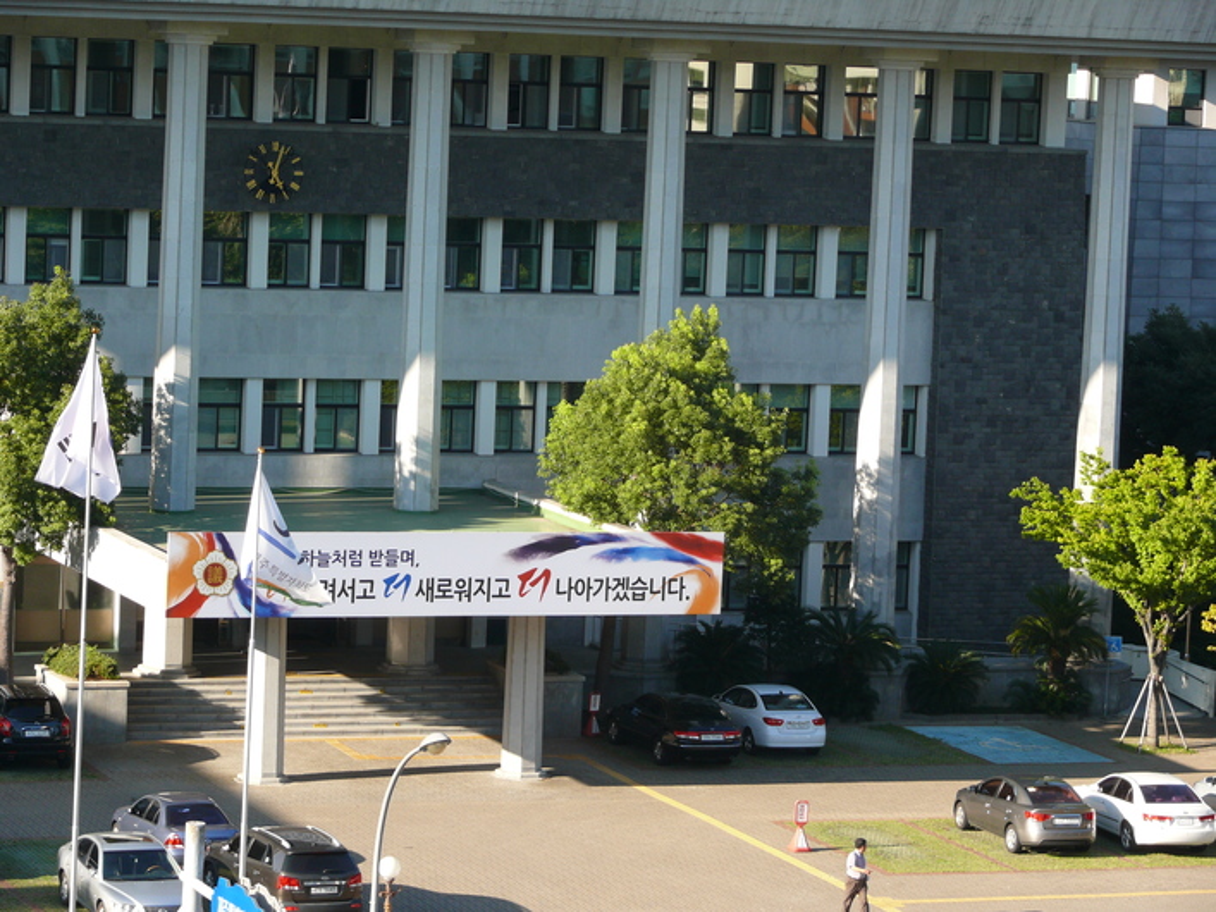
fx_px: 4601
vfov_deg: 11.3
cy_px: 456
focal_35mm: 131
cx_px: 608
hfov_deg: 15.1
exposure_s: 1/250
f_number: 4.5
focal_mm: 27.7
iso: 100
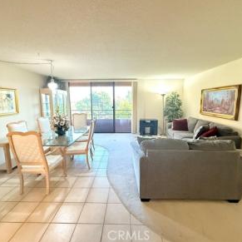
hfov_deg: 84.0
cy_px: 118
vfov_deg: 84.0
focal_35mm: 17
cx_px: 121
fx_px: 134
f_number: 2.2
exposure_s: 1/40
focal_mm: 2.22
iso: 1250
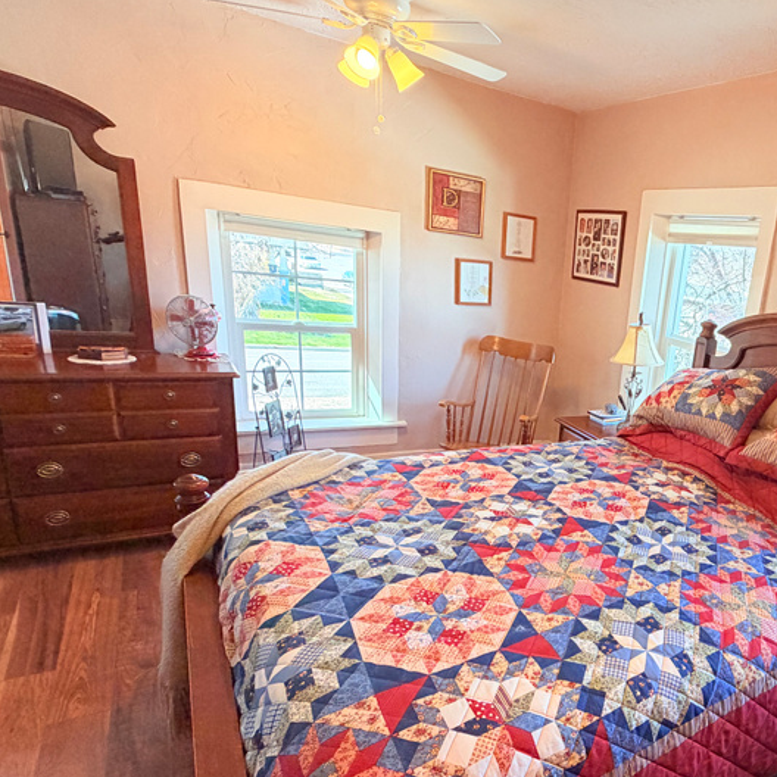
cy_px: 456
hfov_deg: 59.8
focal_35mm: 24
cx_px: 622
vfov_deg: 64.6
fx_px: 609
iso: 200
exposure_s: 1/120
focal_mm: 2.22
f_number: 2.2
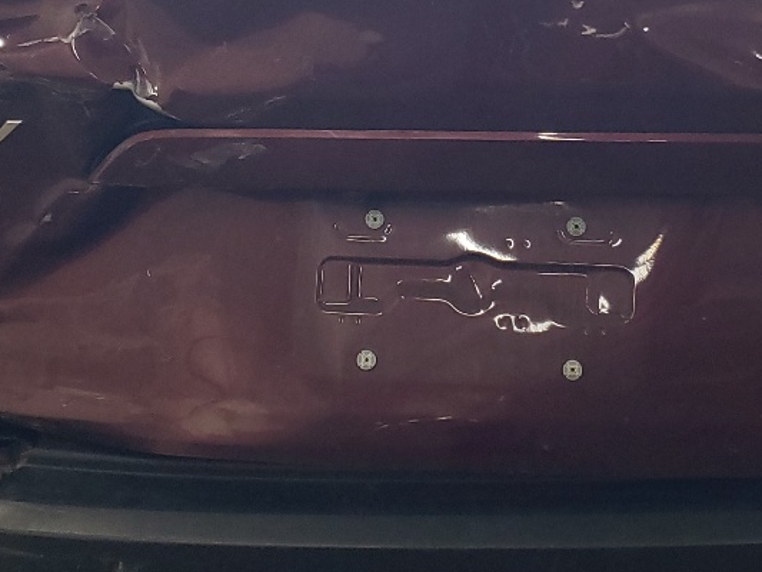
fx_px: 1717
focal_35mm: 78
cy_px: 54
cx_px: 483
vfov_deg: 18.6
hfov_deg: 24.9
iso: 142
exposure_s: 1/60.2
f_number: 1.5
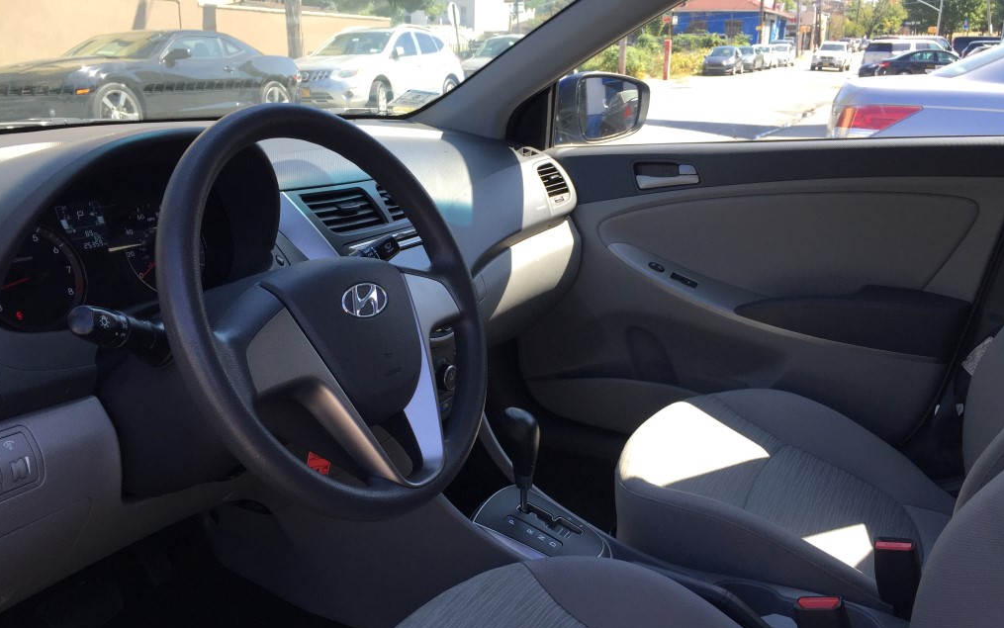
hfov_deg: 61.2
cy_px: 332
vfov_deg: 40.6
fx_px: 848
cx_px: 500
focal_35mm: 31
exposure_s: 1/306
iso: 32
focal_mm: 4.15
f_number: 2.2
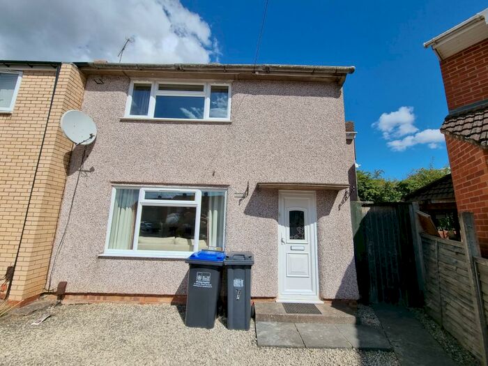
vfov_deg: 89.9
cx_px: 244
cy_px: 183
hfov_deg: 106.2
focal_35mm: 13
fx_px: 183
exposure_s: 1/3304
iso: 50
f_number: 2.2
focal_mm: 2.2
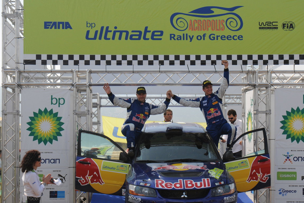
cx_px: 165
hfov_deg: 24.5
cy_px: 108
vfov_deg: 16.5
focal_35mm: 83
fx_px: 701
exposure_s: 1/250
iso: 200
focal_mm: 40
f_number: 9
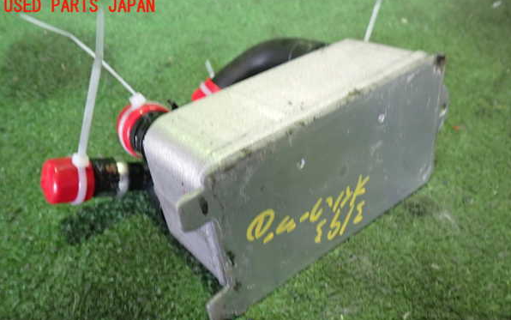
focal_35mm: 32
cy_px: 189
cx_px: 256
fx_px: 446
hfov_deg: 59.6
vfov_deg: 39.3
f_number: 2.3
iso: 500
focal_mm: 5.4
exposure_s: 1/30
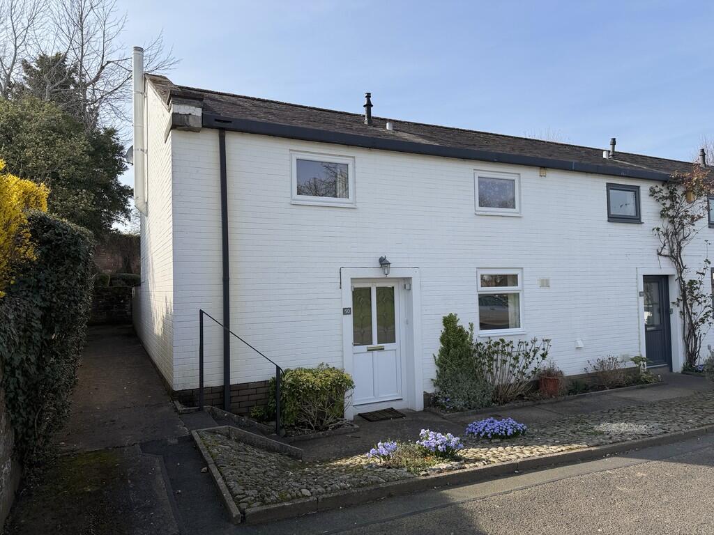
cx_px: 357
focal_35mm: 24
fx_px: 495
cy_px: 268
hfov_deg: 71.6
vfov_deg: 56.8
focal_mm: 6.76
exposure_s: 1/3759
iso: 80
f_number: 1.78
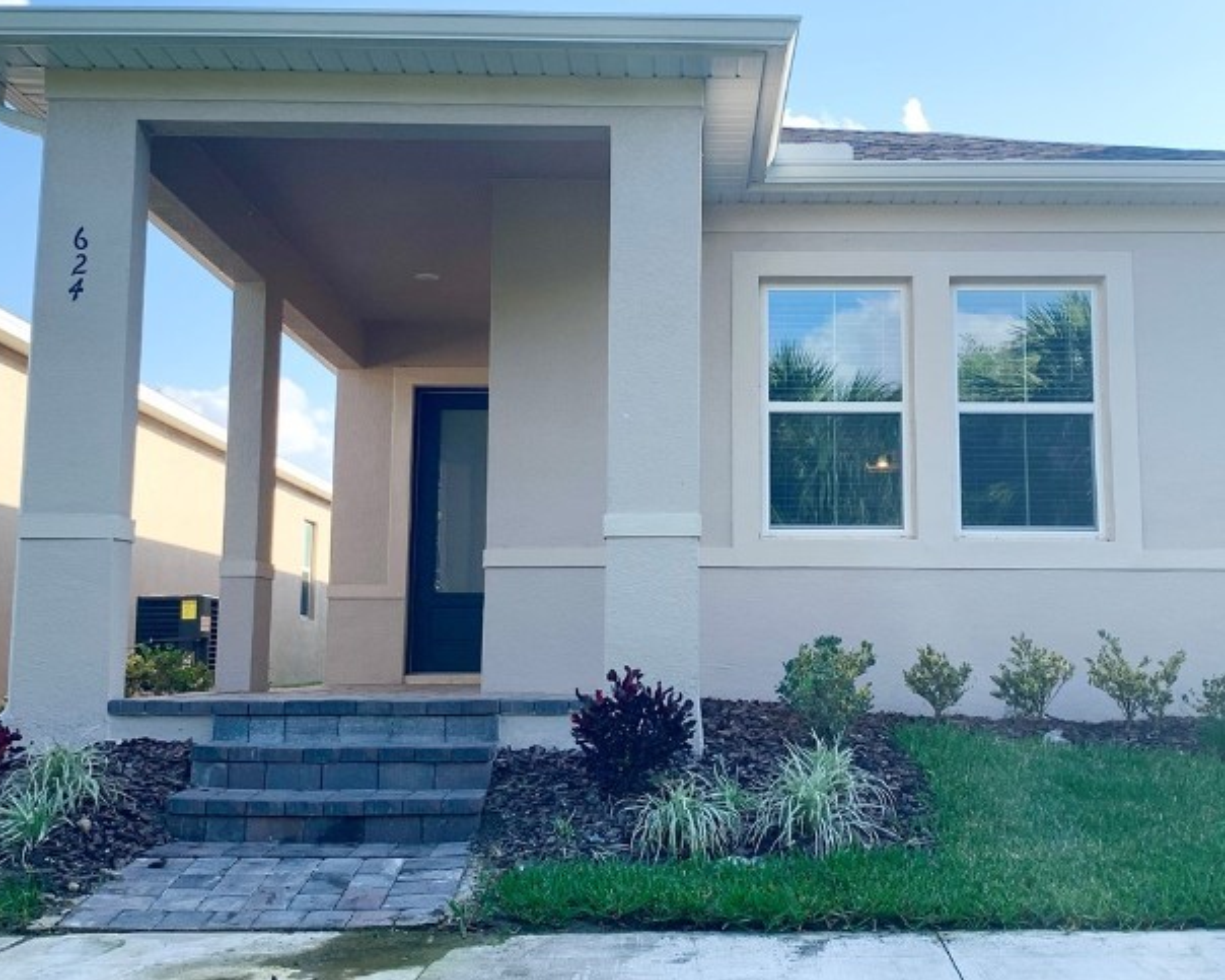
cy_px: 444
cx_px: 681
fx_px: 1559
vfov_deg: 34.9
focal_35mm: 43
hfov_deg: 42.8
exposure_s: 1/1490
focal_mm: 4.25
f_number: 1.8
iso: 25
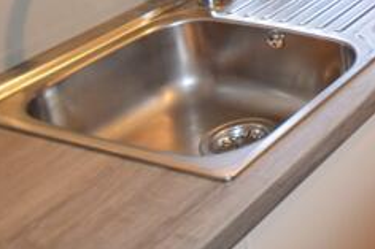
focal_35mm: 65
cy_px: -121
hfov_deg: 23.0
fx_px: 677
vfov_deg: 18.6
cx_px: 605
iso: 800
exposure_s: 1/100
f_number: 5
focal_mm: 10
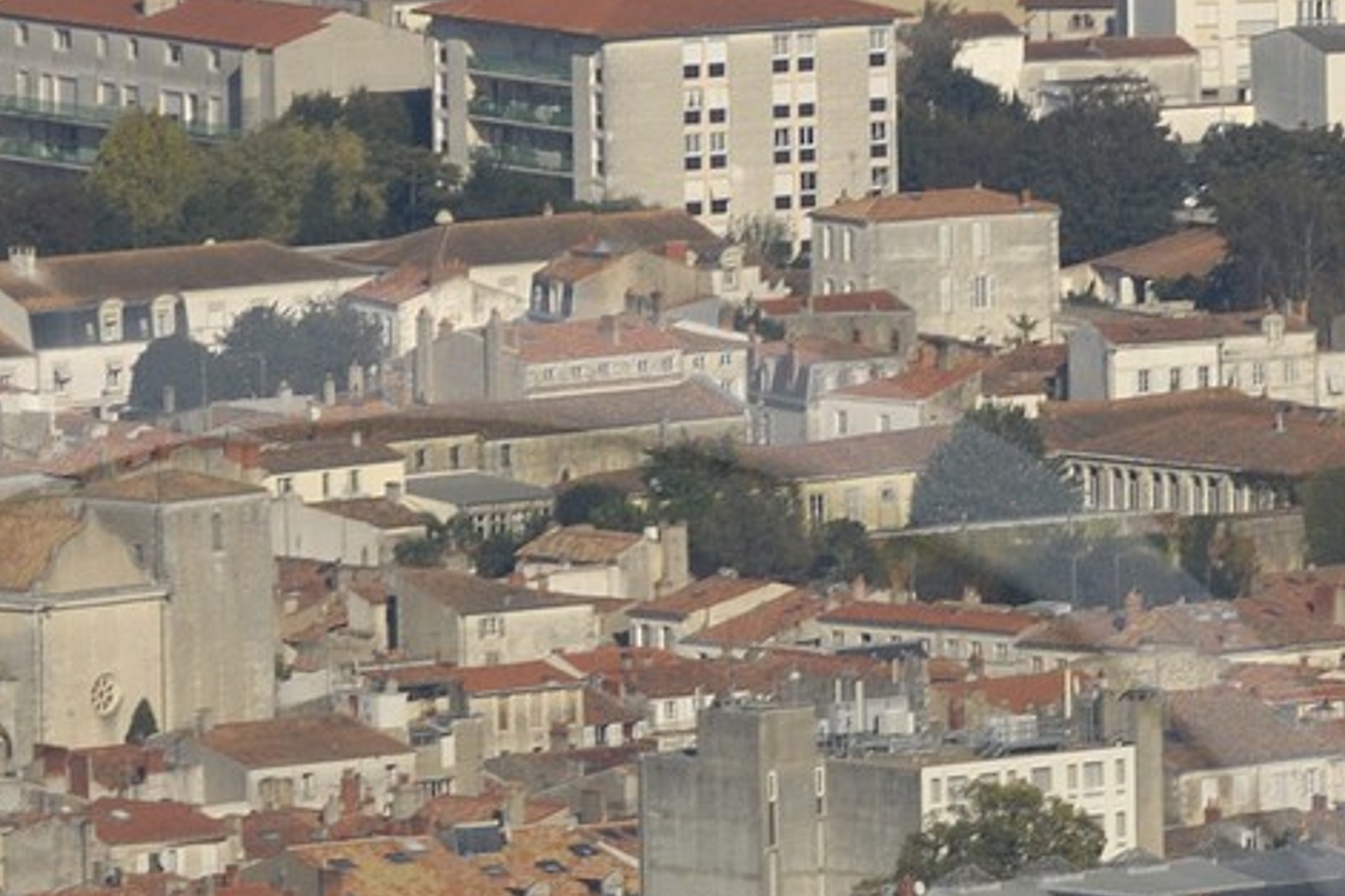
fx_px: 38130
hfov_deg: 2.0
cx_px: 418
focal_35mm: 1021
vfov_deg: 1.3
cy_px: 1477
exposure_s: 1/1000
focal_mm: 200
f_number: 5
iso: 100
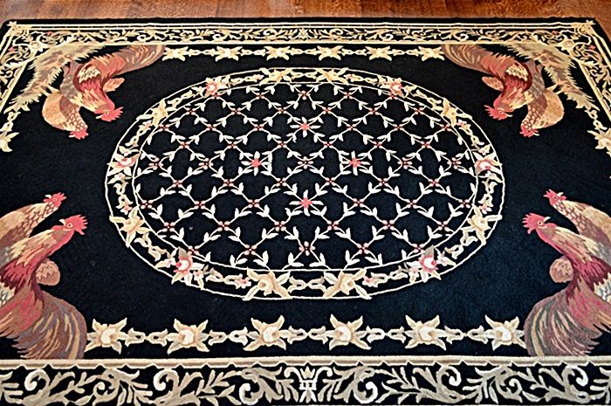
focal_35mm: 27
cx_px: 306
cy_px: 203
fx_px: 458
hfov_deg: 67.4
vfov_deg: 47.8
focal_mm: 18
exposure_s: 1/15
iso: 800
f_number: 3.5
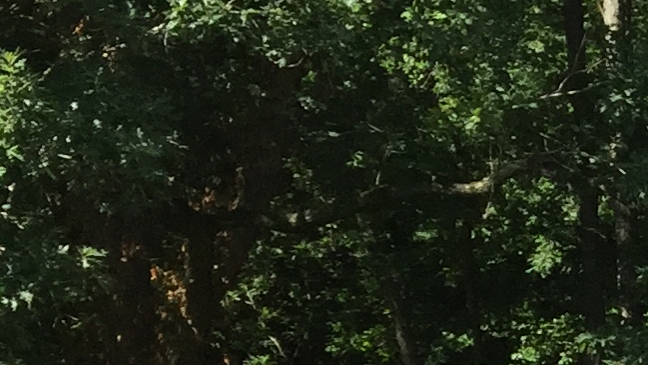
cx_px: 1165
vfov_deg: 6.9
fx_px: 2732
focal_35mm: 159
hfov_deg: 12.4
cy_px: 1072
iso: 32
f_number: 2.2
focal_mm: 4.15
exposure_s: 1/1068
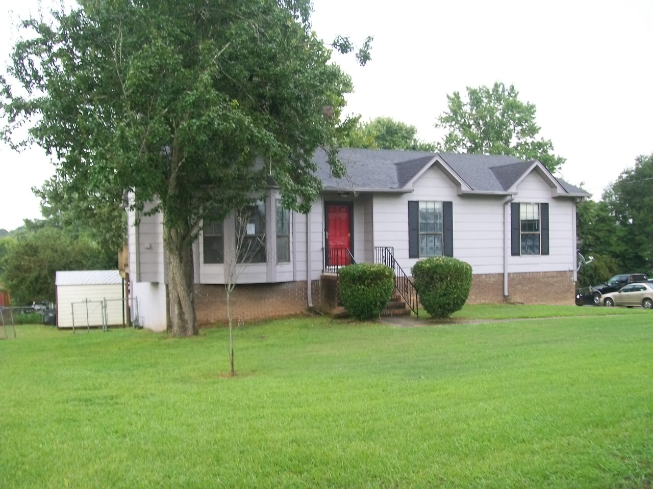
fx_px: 679
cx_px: 326
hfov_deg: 51.4
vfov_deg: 39.7
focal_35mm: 36
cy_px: 244
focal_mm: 6
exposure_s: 1/30
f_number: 2.7
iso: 80
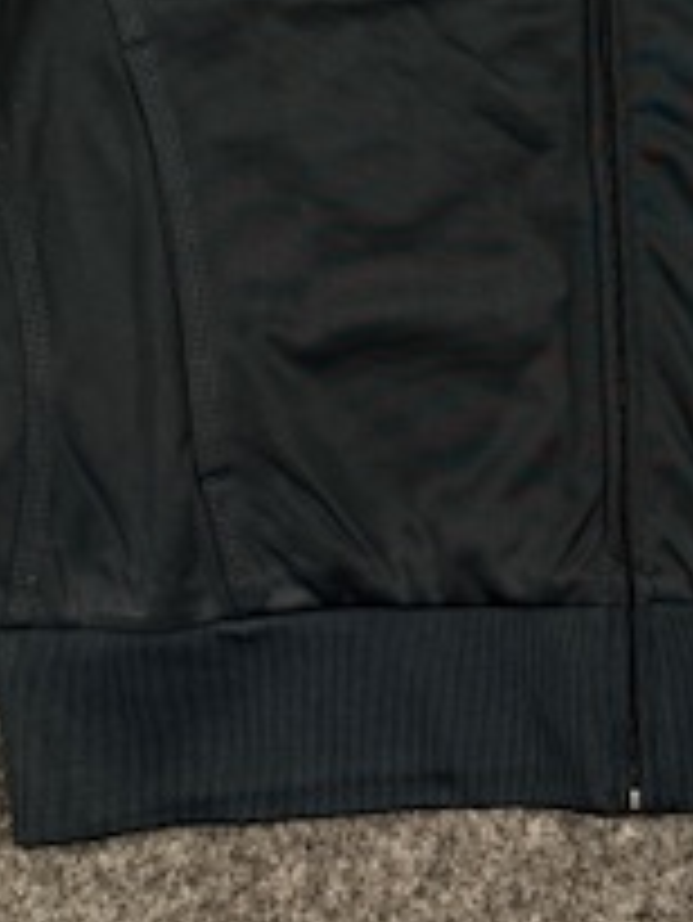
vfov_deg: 23.7
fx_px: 2000
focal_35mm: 75
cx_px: 590
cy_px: -180
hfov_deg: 19.4
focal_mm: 6.76
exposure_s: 1/50
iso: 160
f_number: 1.78
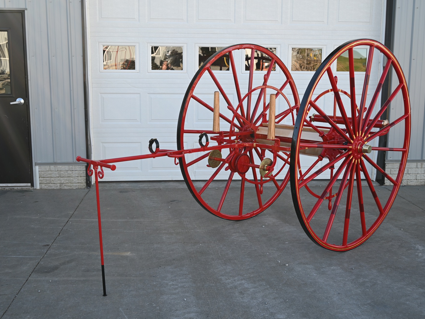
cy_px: 163
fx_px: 516
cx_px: 215
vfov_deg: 34.3
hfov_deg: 44.8
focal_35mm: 42
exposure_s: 1/250
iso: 160
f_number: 5.6
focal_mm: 38
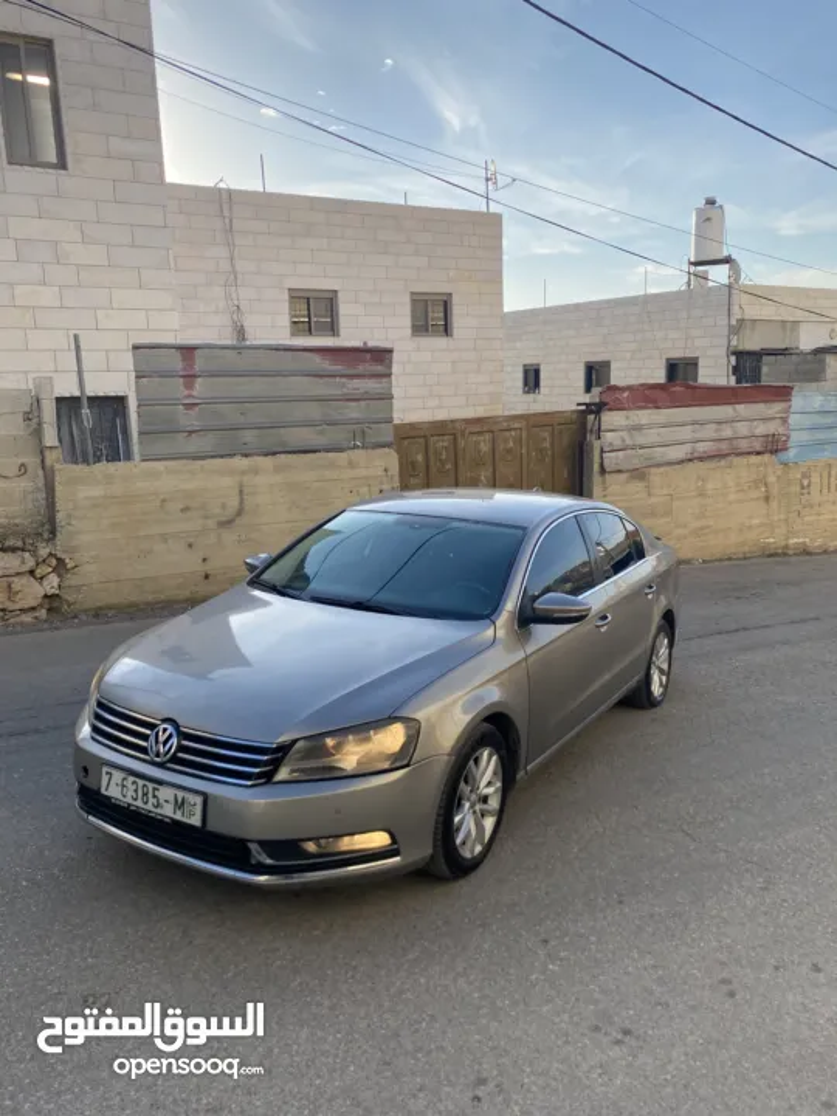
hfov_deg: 53.1
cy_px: 558
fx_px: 838
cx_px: 418
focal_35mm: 26
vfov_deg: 67.3
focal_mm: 4.25
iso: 32
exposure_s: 1/1808
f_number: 1.8
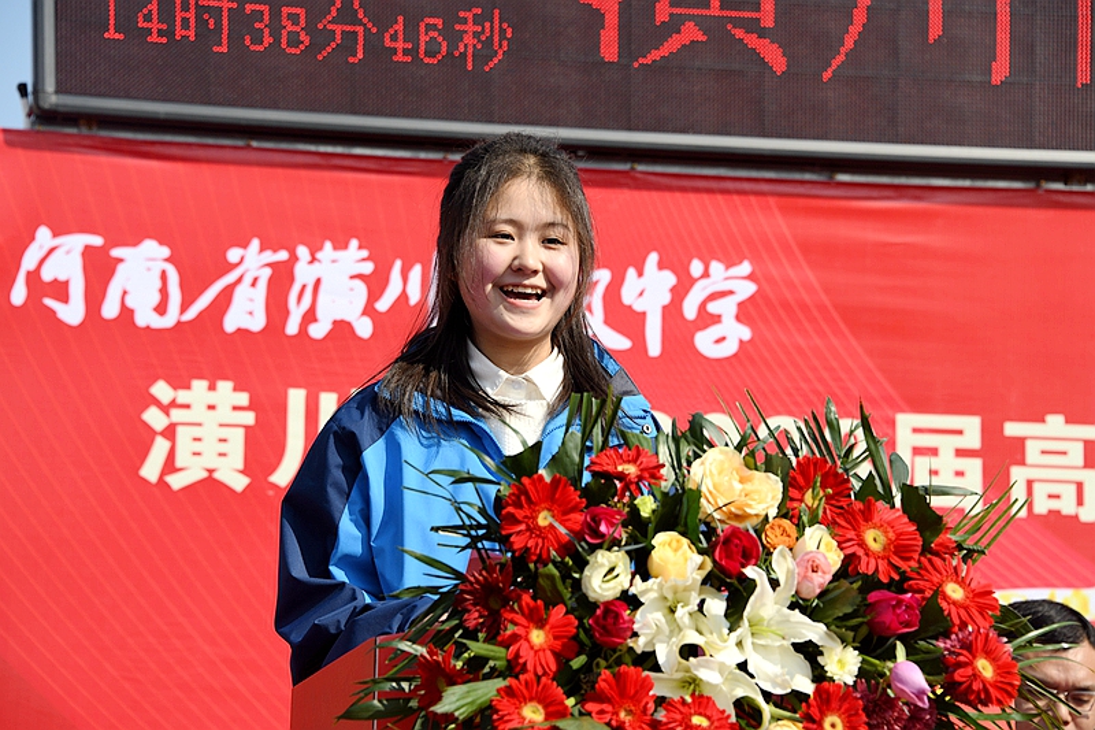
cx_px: 548
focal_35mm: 112
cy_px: 365
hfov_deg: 18.3
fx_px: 3406
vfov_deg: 12.2
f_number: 7.1
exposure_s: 1/200
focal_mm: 112
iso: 64
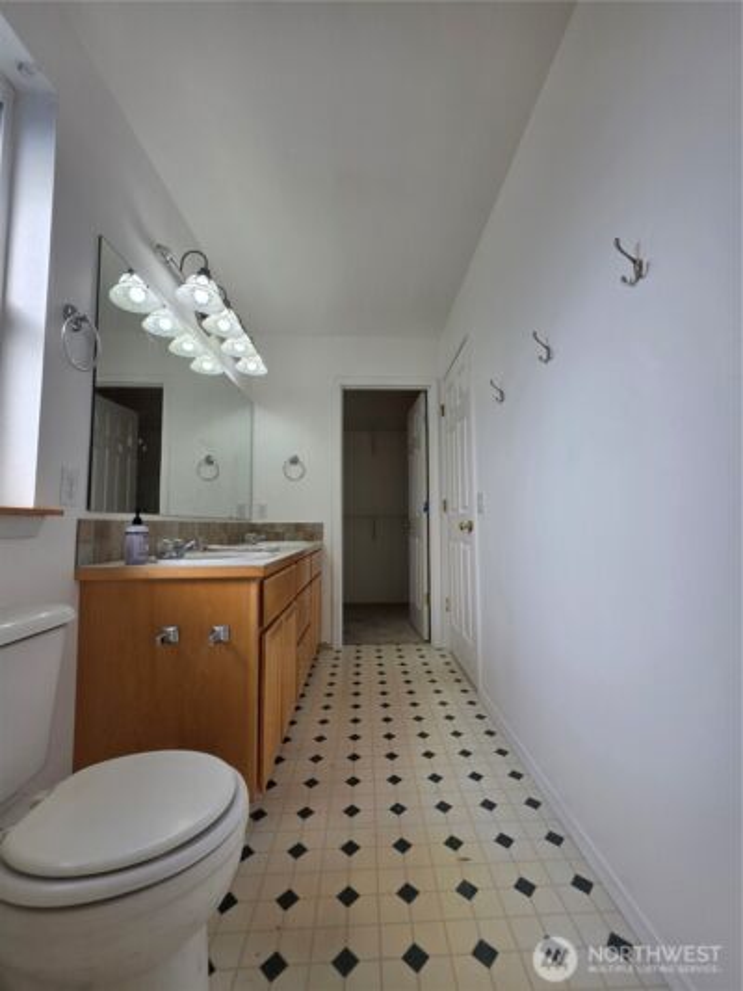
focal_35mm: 13
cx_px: 372
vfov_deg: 106.2
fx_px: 372
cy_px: 496
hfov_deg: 89.9
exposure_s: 1/120
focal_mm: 2.2
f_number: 1.9
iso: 50
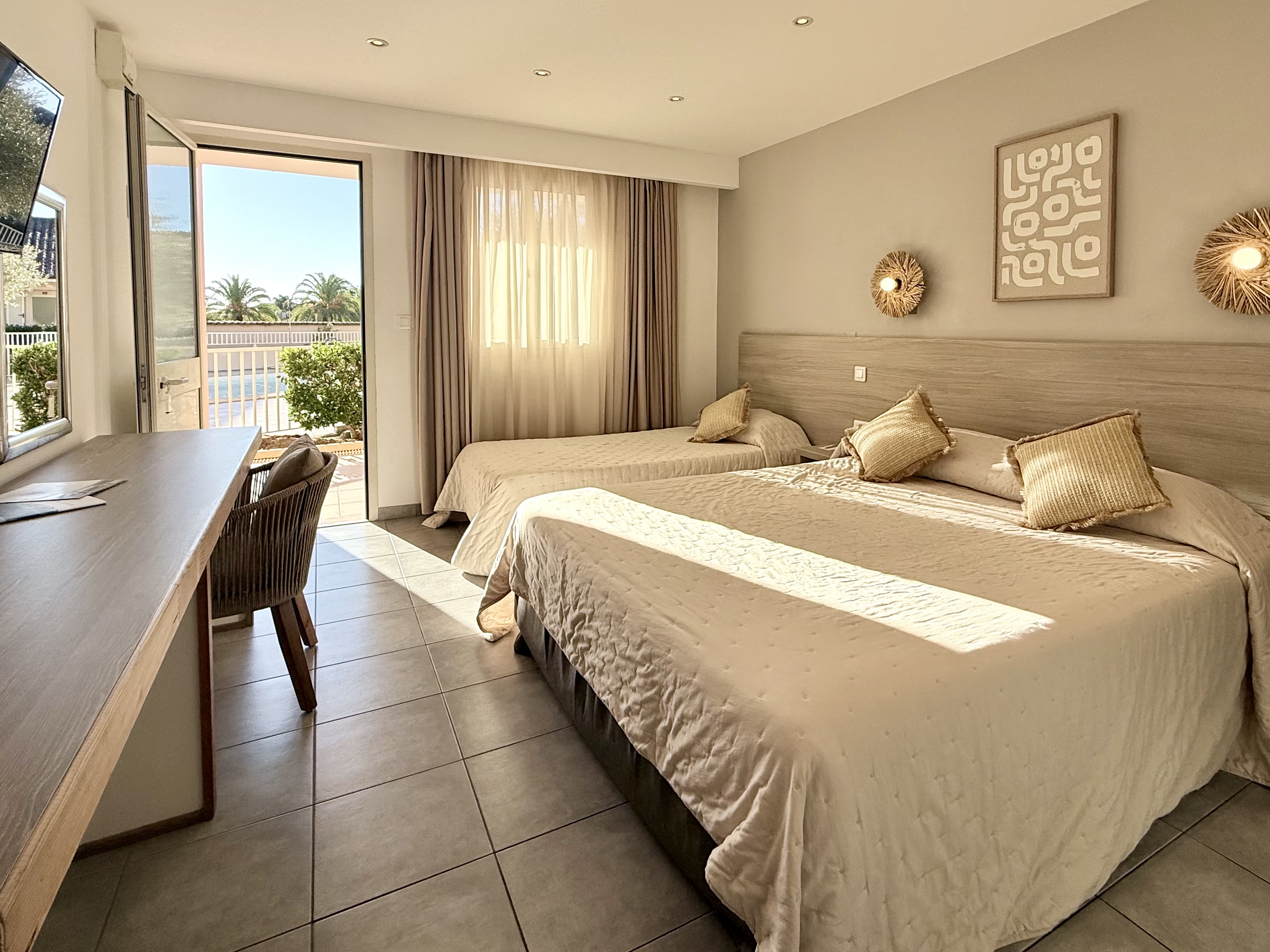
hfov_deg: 87.6
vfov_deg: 70.4
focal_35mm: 18
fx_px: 660
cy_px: 354
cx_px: 683
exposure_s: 1/664
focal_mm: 2.22
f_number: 2.2
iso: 64
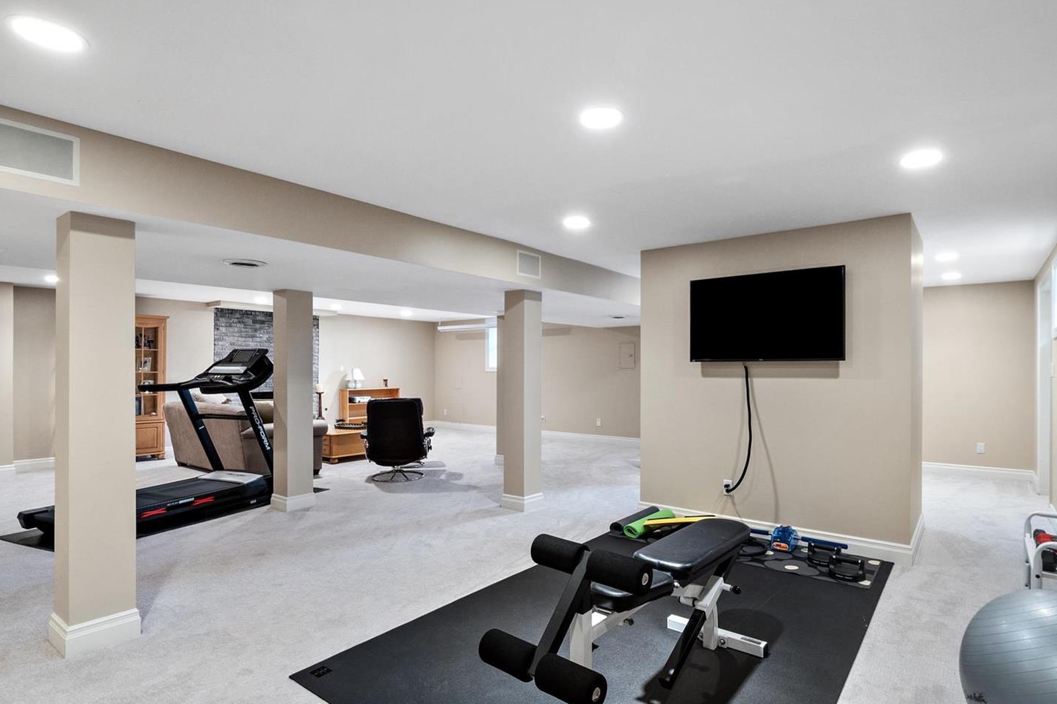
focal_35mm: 18
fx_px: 528
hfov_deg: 89.8
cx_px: 569
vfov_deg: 67.4
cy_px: 362
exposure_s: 1/3
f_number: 8
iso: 400
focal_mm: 8
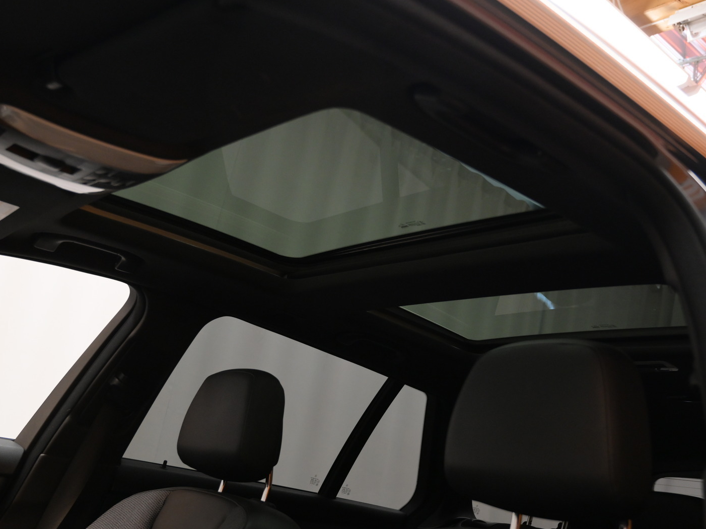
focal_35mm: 40
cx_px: 380
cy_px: 268
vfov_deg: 35.9
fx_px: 816
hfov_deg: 46.8
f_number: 4
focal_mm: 24
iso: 1600
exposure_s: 1/125
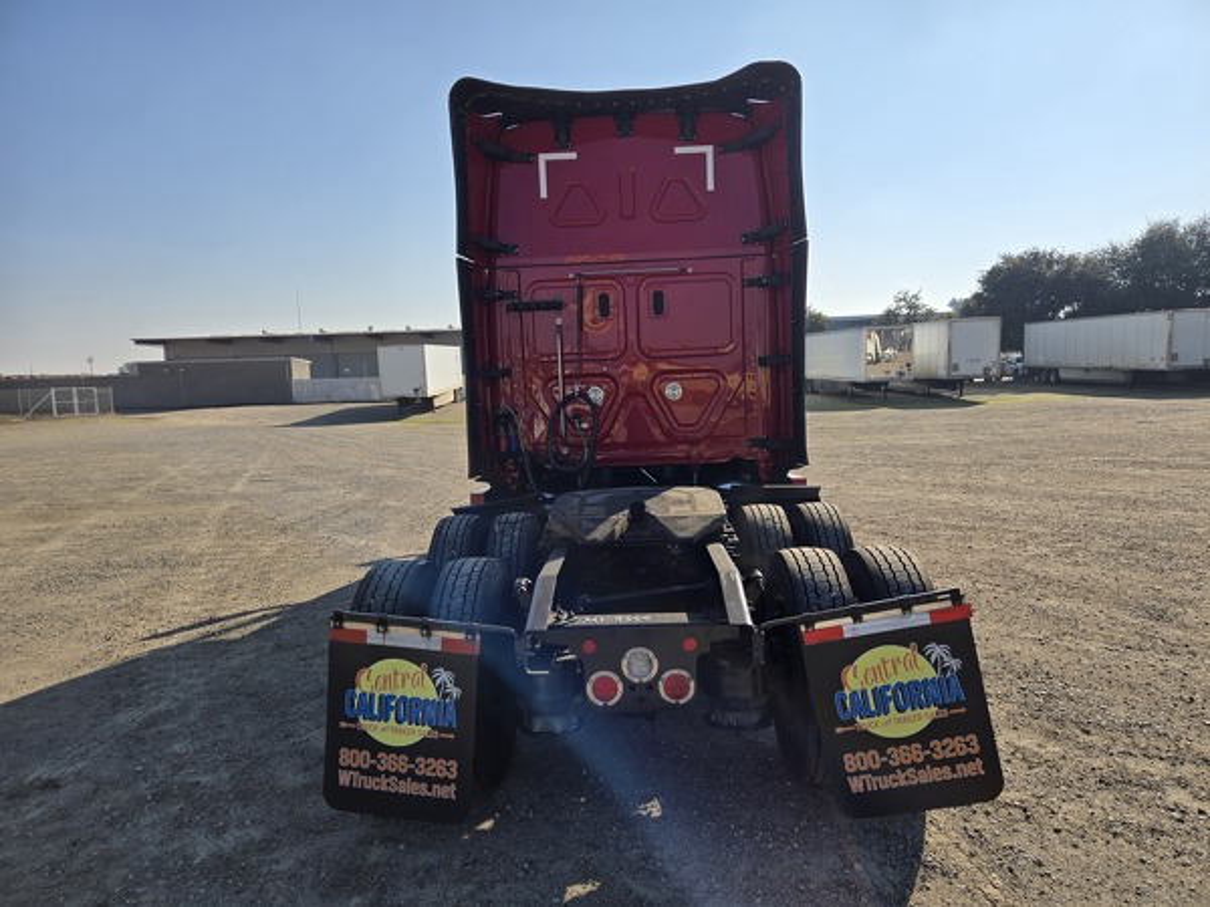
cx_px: 605
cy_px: 454
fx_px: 804
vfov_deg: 58.9
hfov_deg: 73.9
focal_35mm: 23
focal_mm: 5.4
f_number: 1.8
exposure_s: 1/2551
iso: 25
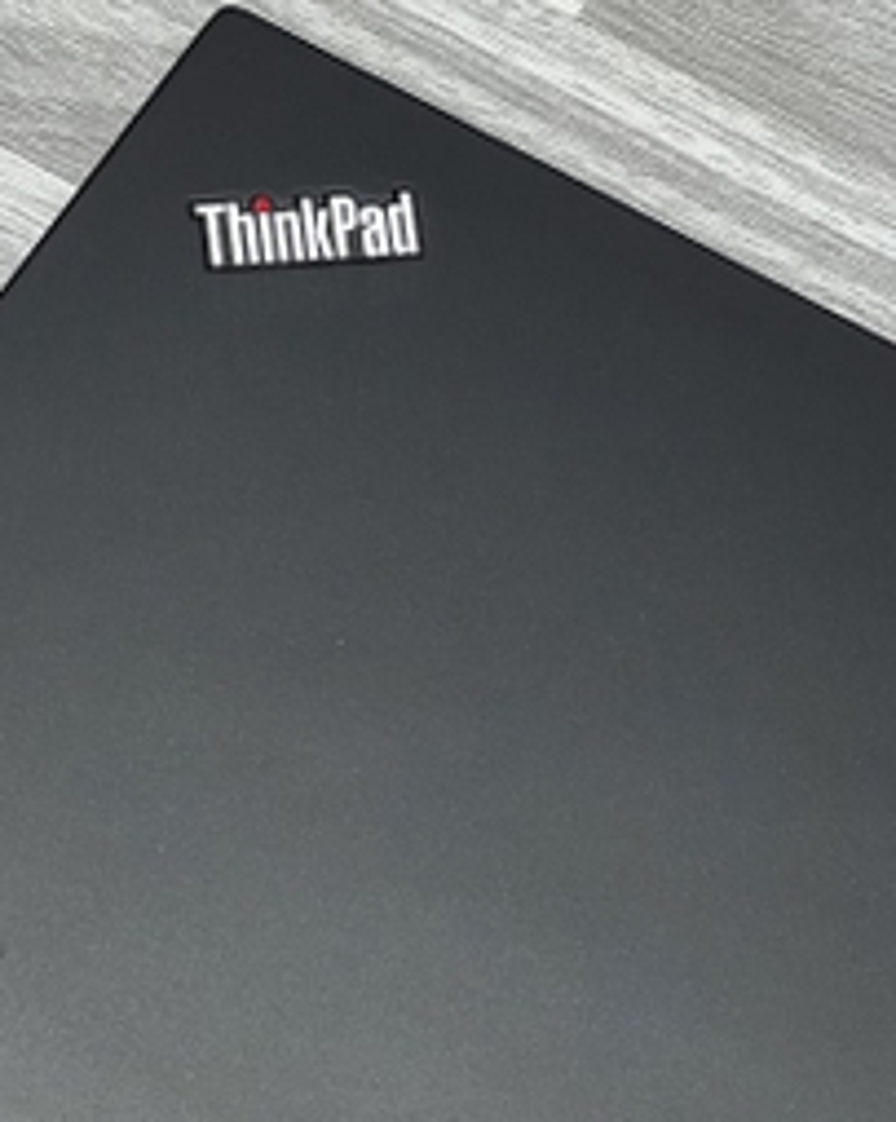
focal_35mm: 142
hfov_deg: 10.9
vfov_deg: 13.6
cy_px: 495
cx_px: 313
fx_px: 4710
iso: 250
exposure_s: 1/50
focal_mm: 9
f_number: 2.8
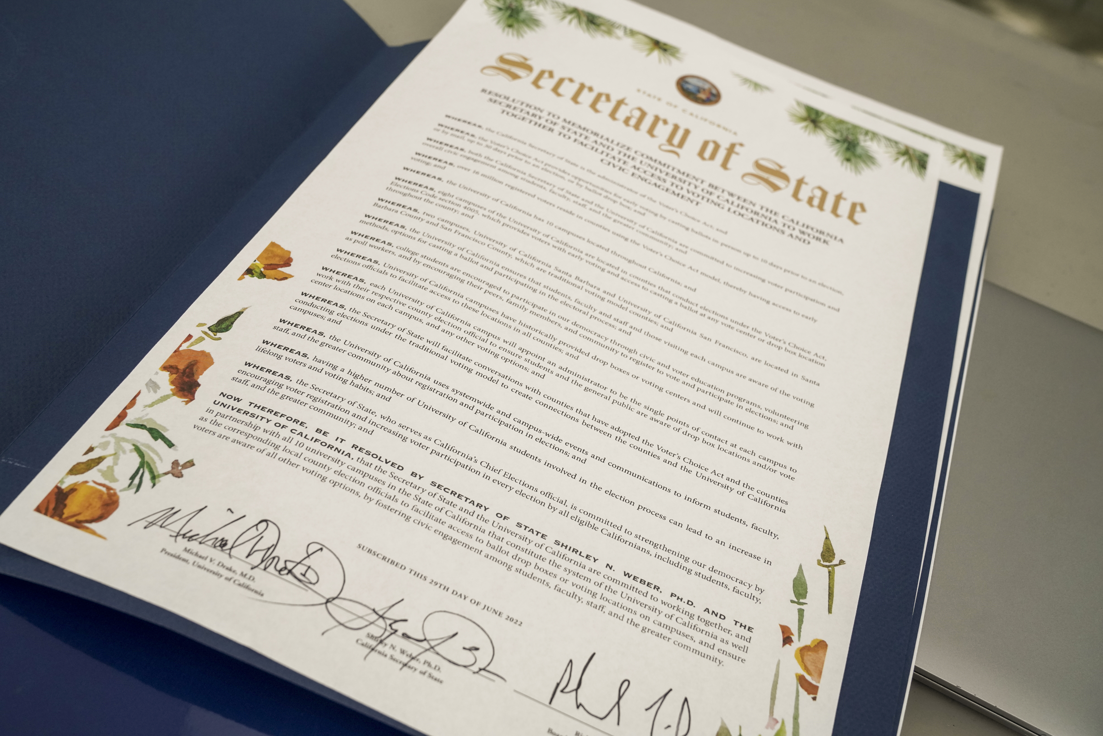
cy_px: 368
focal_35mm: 34
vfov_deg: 38.9
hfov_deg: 55.8
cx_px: 552
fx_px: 1042
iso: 1600
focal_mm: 34
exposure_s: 1/500
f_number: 6.3
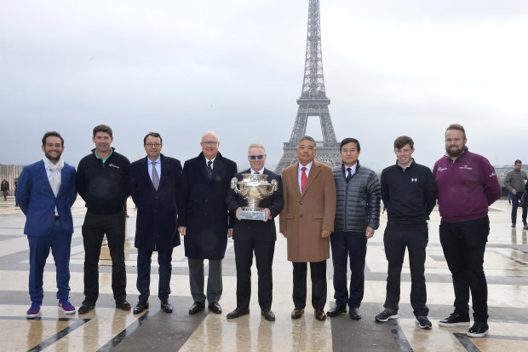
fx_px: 513
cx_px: 264
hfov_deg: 54.4
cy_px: 176
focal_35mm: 35
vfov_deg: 37.8
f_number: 18
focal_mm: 35
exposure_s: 1/250
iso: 1600
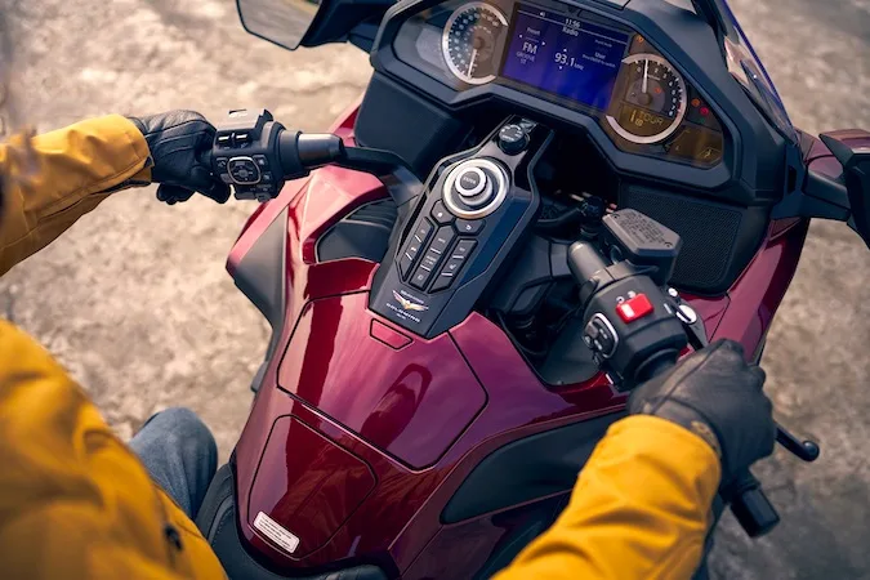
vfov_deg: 37.9
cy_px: 290
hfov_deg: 54.4
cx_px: 435
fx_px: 846
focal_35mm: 35
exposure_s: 1/2000
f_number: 2.5
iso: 100
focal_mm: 35
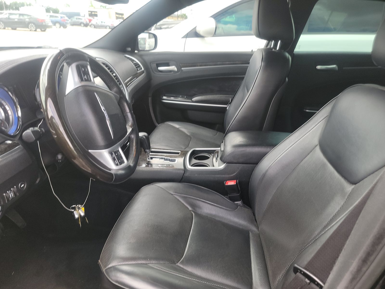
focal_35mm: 24
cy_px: 144
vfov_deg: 56.8
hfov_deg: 71.6
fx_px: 267
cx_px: 192
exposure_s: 1/59
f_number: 1.8
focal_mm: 6.7
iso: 65
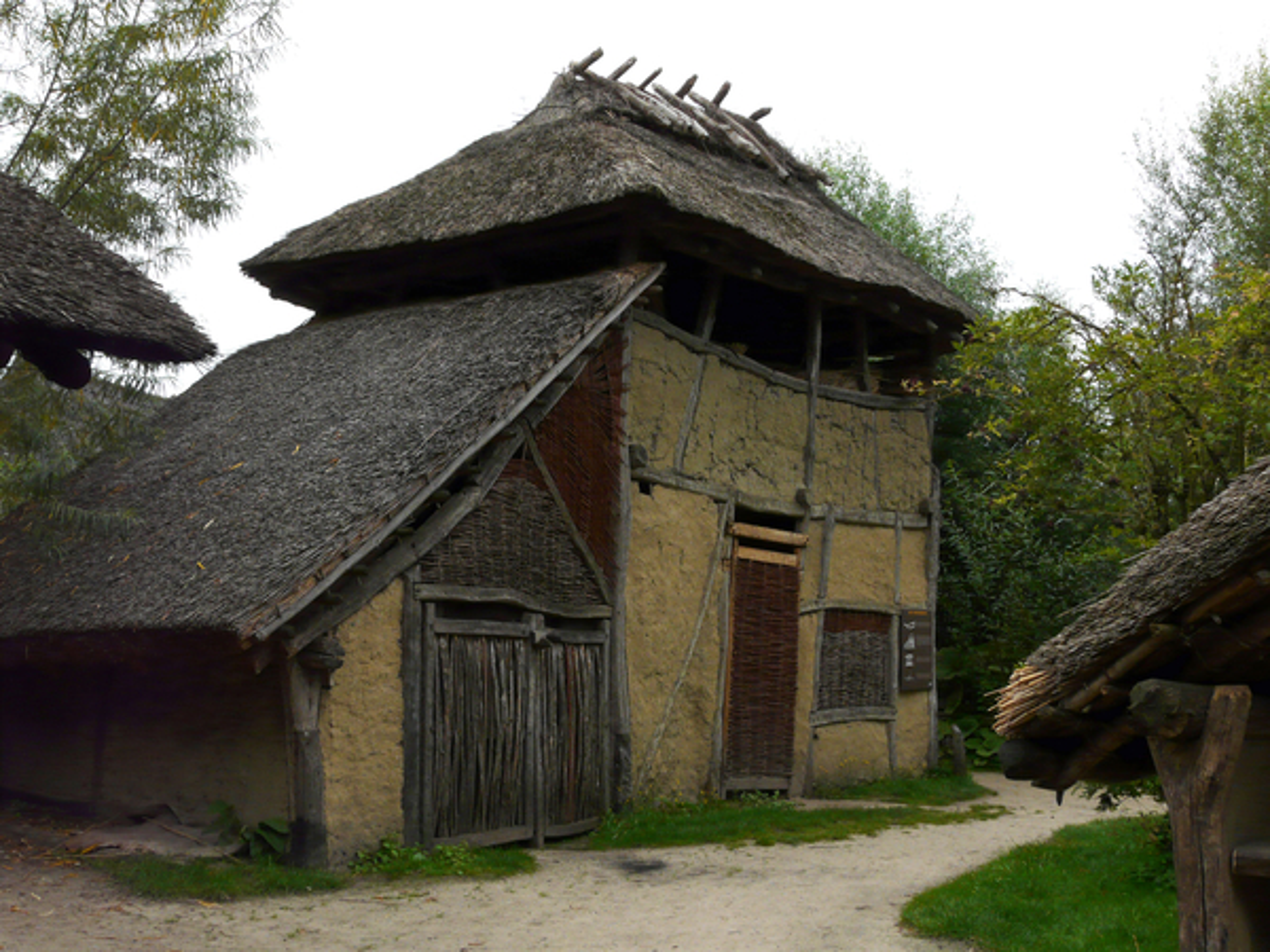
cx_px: 635
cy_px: 476
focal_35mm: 41
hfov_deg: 45.8
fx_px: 1504
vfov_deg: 35.1
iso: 100
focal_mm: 6.7
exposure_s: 1/320
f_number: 5.6
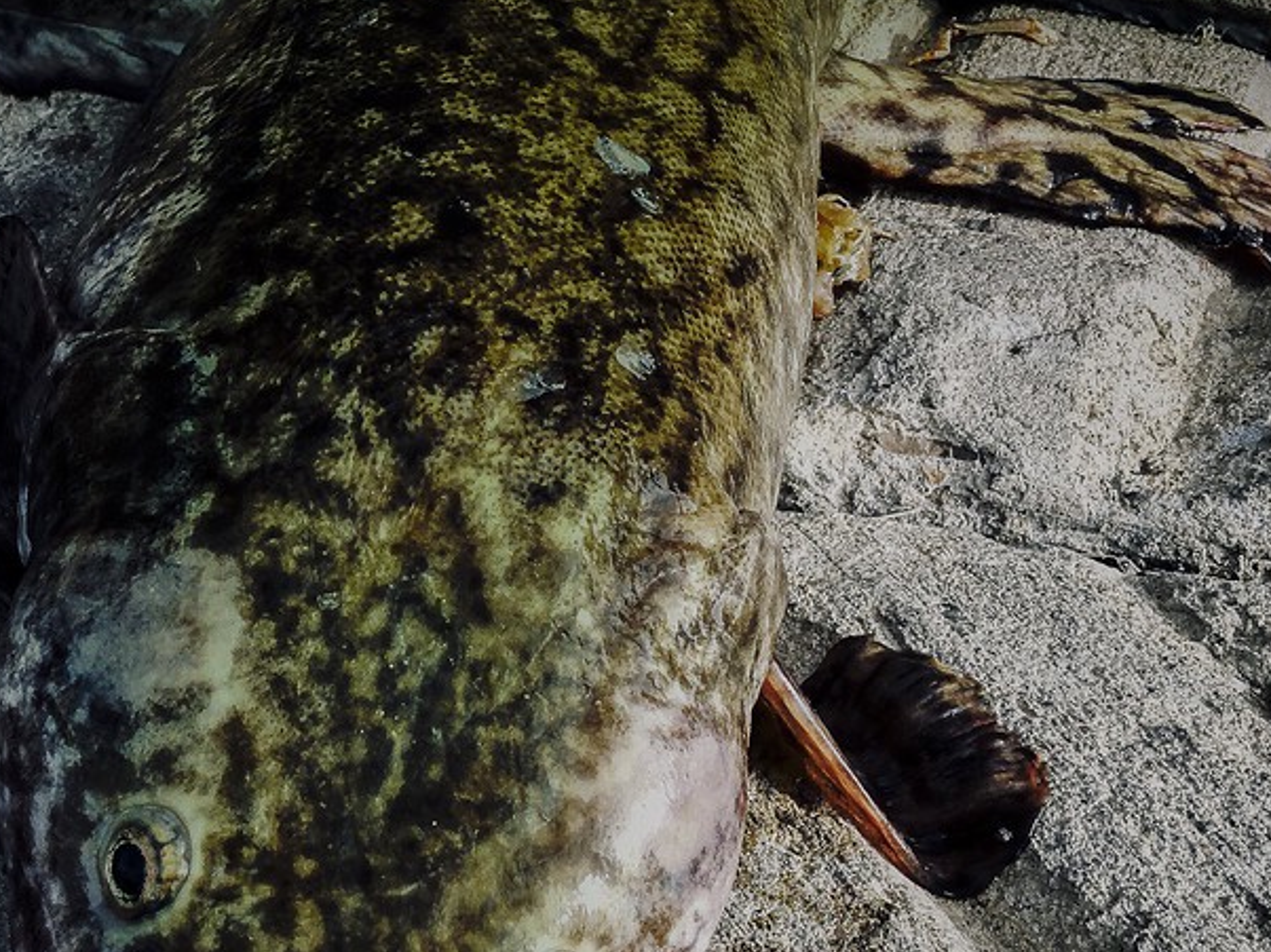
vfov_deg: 22.9
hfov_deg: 28.4
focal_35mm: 64
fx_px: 2349
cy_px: 454
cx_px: -11
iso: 25
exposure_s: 1/500
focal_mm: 4.15
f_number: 2.2
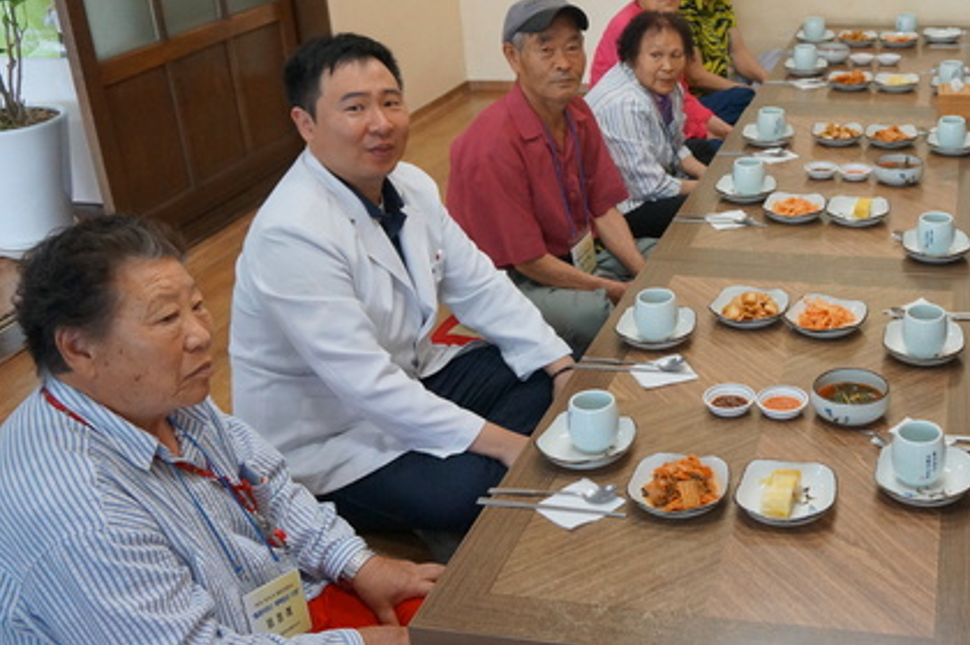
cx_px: 774
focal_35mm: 45
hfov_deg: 41.8
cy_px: 249
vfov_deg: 29.7
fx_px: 1211
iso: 1250
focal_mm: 18
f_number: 4
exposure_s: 1/160
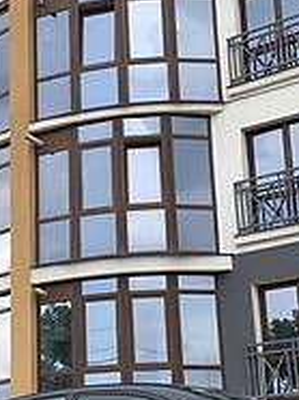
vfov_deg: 23.3
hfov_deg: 17.4
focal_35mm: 84
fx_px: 970
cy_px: 215
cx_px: 56
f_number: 1.8
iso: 25
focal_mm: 4.2
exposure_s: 1/452
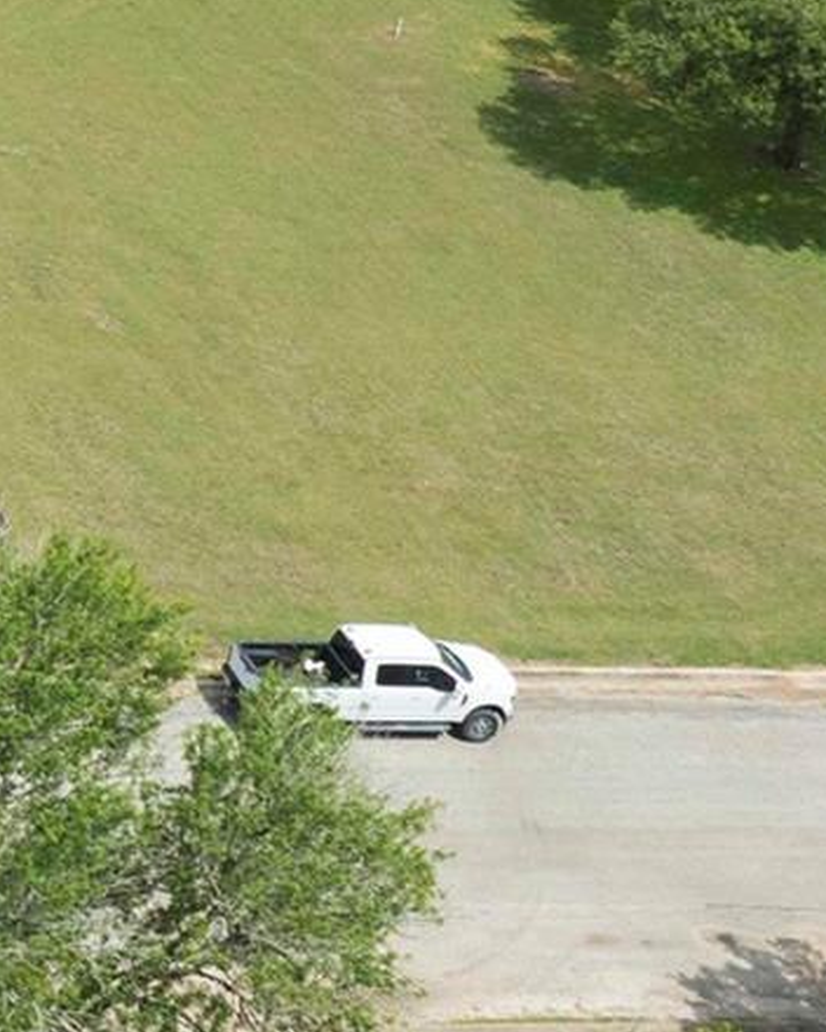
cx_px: -983
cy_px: 243
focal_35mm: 109
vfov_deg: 17.5
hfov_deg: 12.1
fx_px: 3331
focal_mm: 12.29
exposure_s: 1/1250
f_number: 2.8
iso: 100
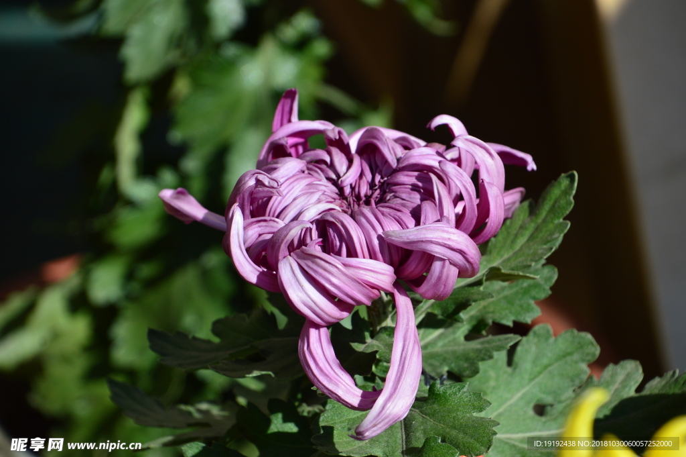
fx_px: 8568
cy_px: 228
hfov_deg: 4.6
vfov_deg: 3.1
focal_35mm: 450
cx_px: 343
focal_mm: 300
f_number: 10
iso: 200
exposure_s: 1/640
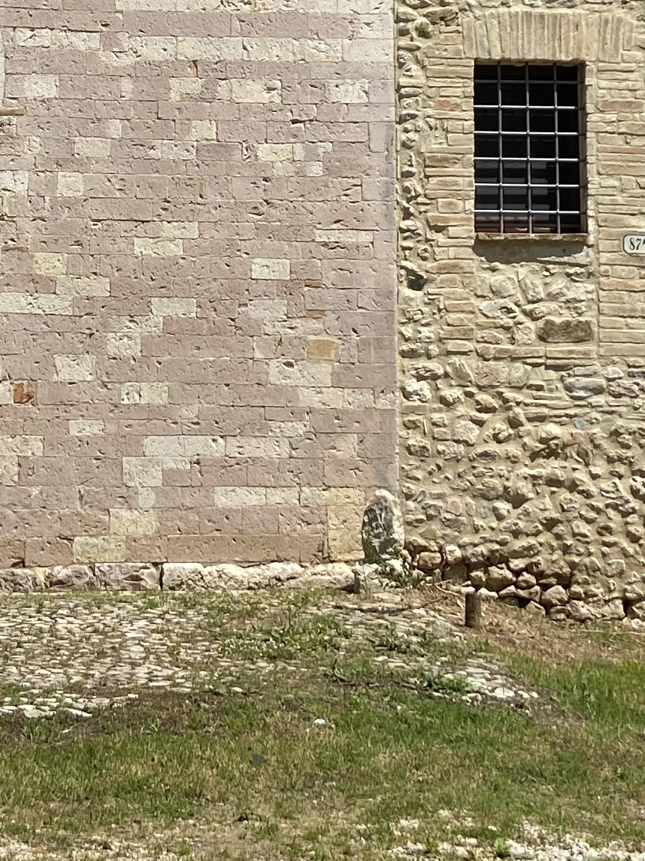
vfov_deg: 21.1
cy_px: 100
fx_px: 2261
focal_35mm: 91
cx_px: 186
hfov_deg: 16.2
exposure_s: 1/3846
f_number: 1.8
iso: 32
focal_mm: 4.25
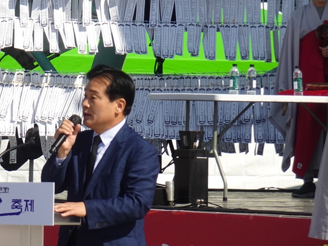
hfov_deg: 5.8
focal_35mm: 343
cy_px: 192
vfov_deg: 4.3
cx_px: 57
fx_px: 3249
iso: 80
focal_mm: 31.23
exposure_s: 1/400
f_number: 6.3
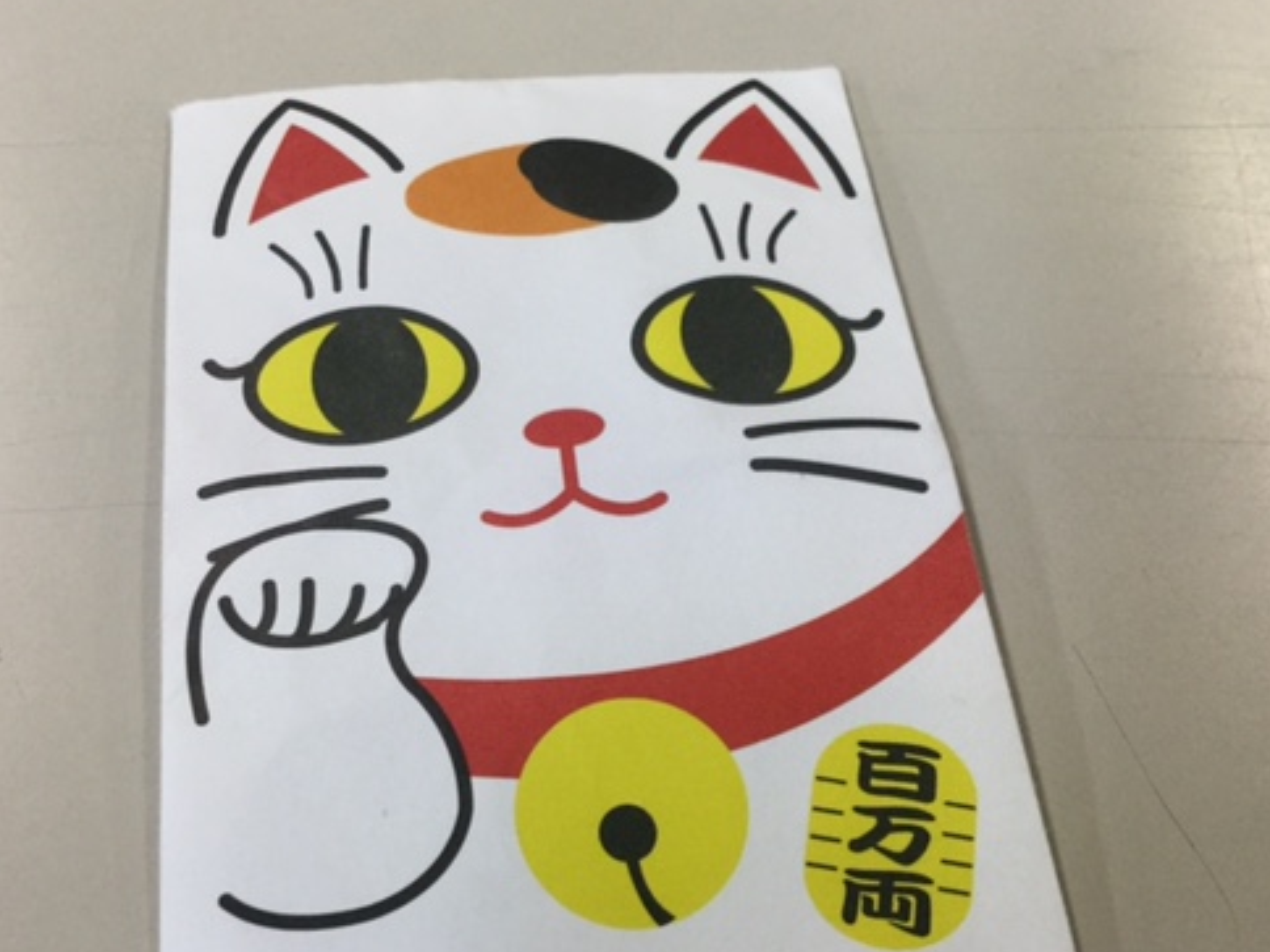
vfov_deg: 35.1
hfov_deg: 45.8
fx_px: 1504
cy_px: 553
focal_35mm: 41
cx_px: 625
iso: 50
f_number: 2.4
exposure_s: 1/30
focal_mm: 3.3
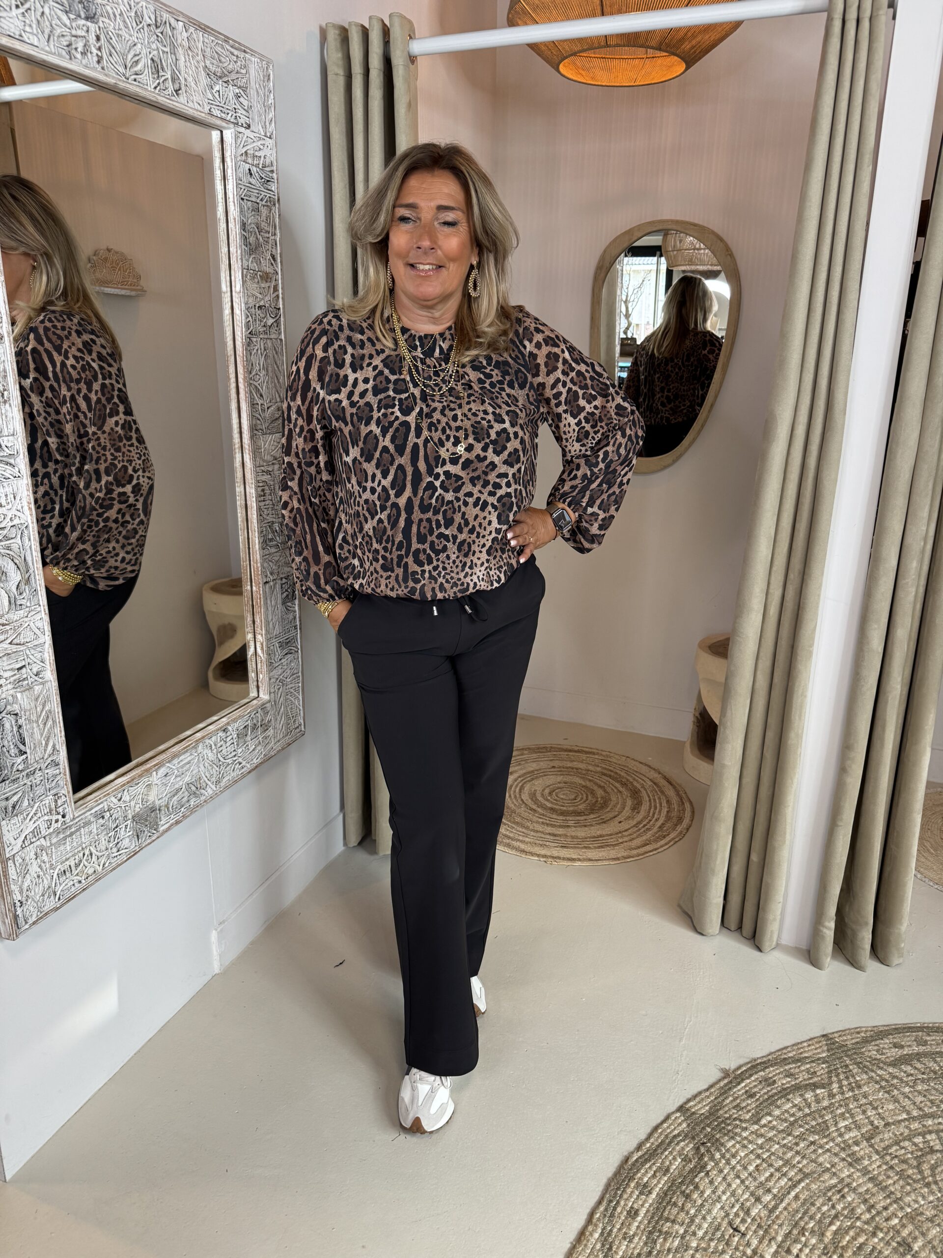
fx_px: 872
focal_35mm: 24
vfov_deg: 71.6
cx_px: 472
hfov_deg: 56.8
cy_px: 629
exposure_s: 1/101
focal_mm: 6.76
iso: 160
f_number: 1.78
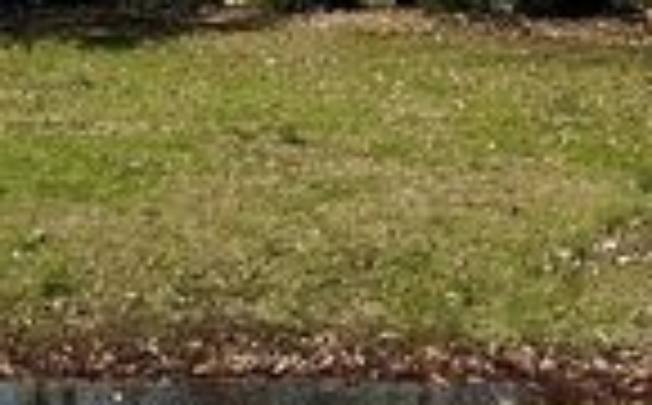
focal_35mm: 88
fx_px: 1561
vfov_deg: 14.1
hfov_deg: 22.6
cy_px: -155
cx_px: -9
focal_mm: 6.86
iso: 80
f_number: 1.78
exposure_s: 1/6623
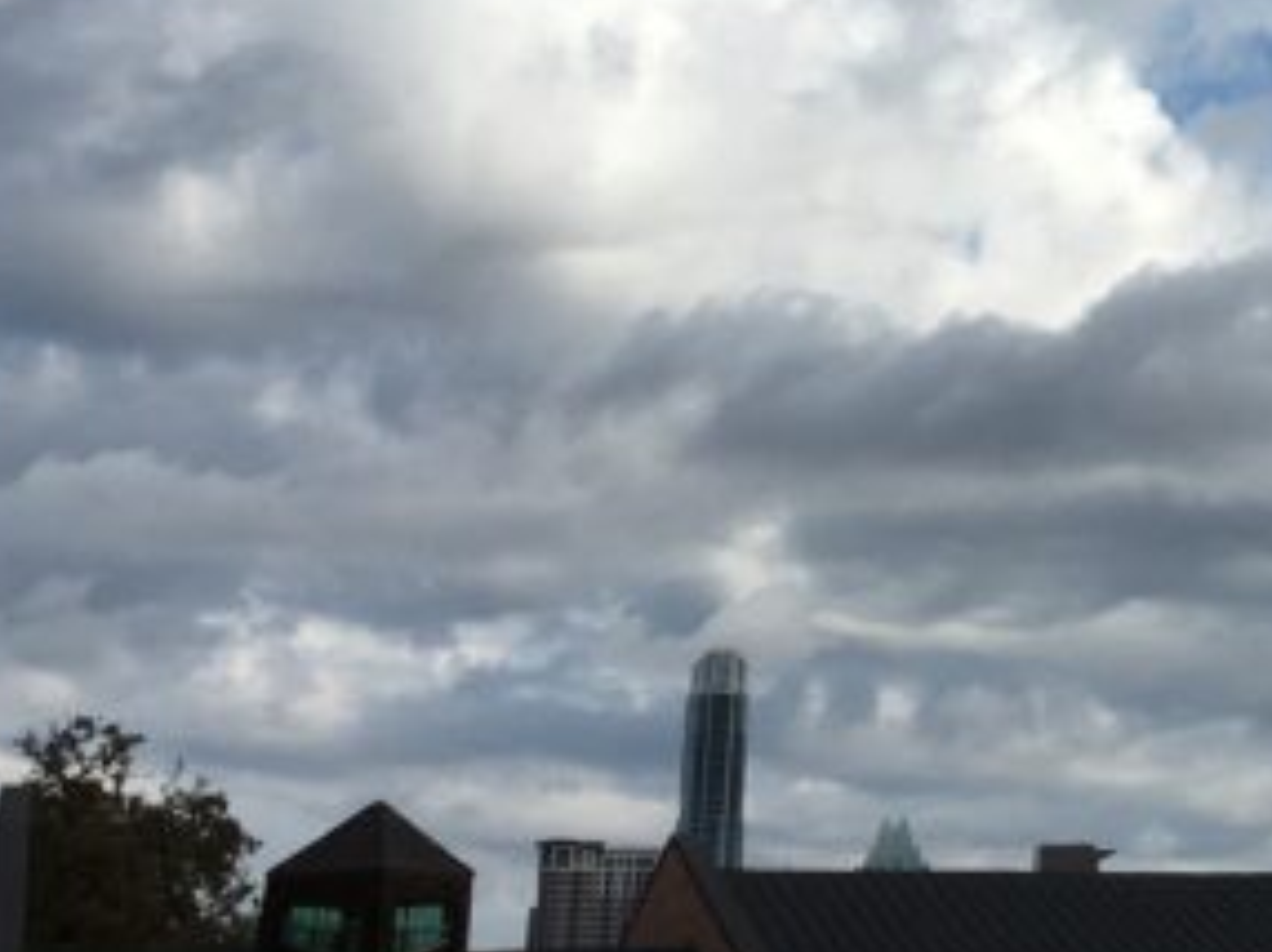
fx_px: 2864
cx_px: 1294
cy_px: -125
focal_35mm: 78
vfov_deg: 18.1
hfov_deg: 23.9
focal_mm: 4.15
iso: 25
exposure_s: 1/3205
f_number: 2.2
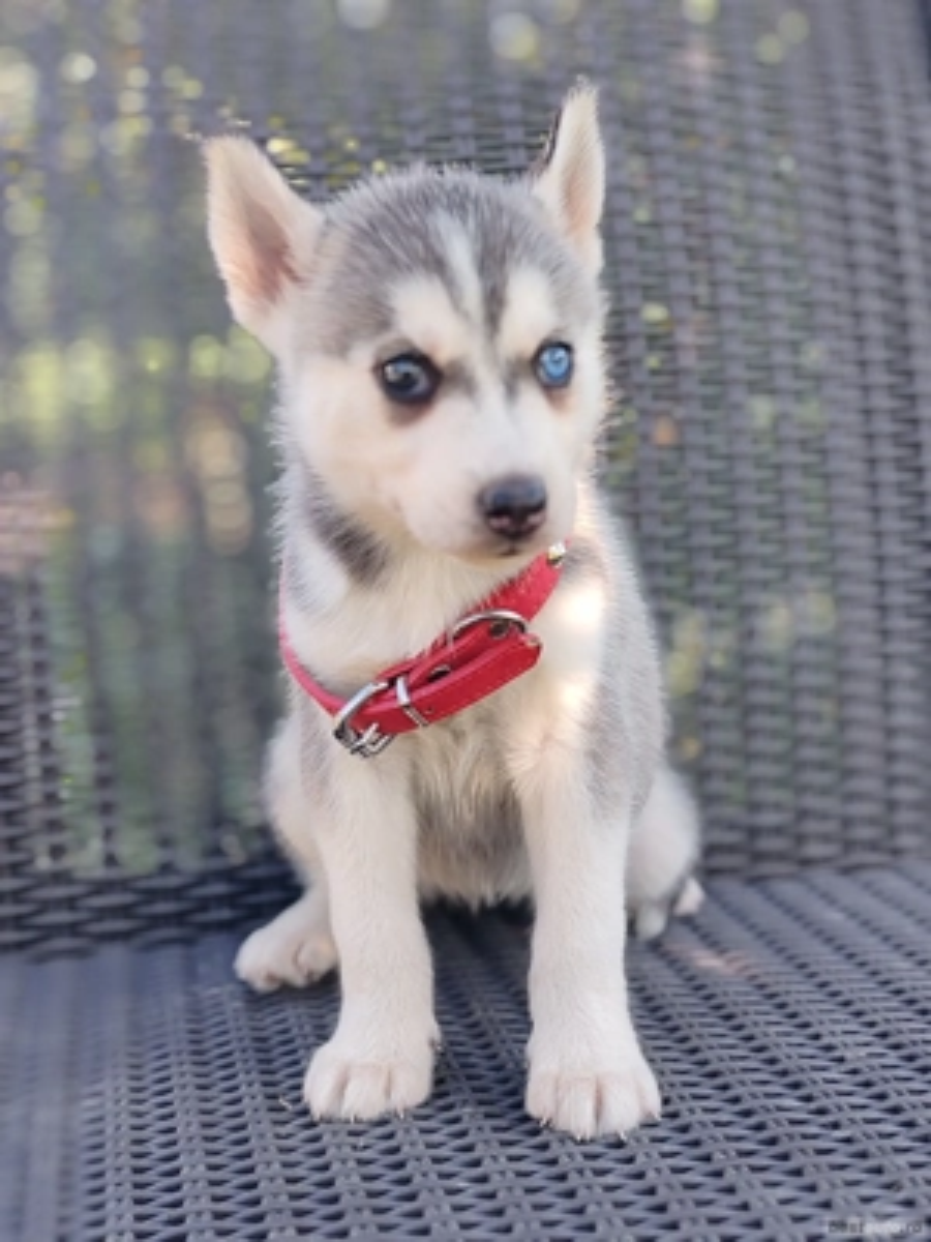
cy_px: 621
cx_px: 466
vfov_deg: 35.5
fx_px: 1936
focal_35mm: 54
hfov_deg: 27.0
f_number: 2.4
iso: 80
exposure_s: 1/100
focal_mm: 6.12
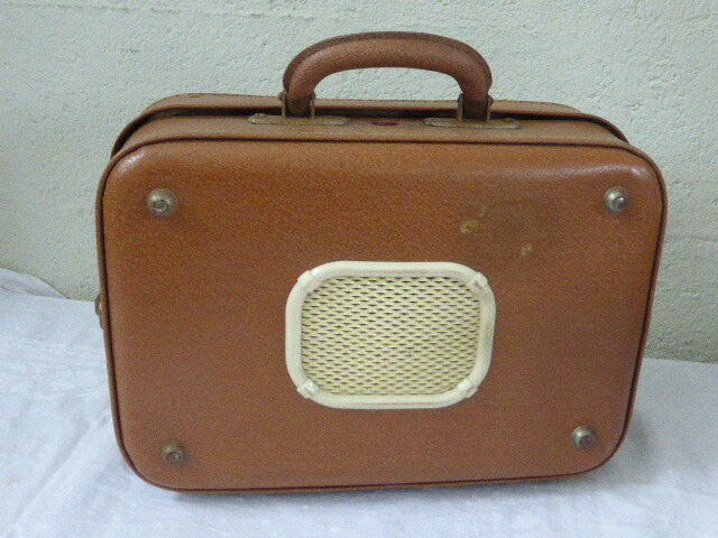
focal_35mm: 40
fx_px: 830
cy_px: 269
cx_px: 359
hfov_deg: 46.8
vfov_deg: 36.0
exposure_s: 1/80
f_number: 3.9
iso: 1600
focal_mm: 6.9
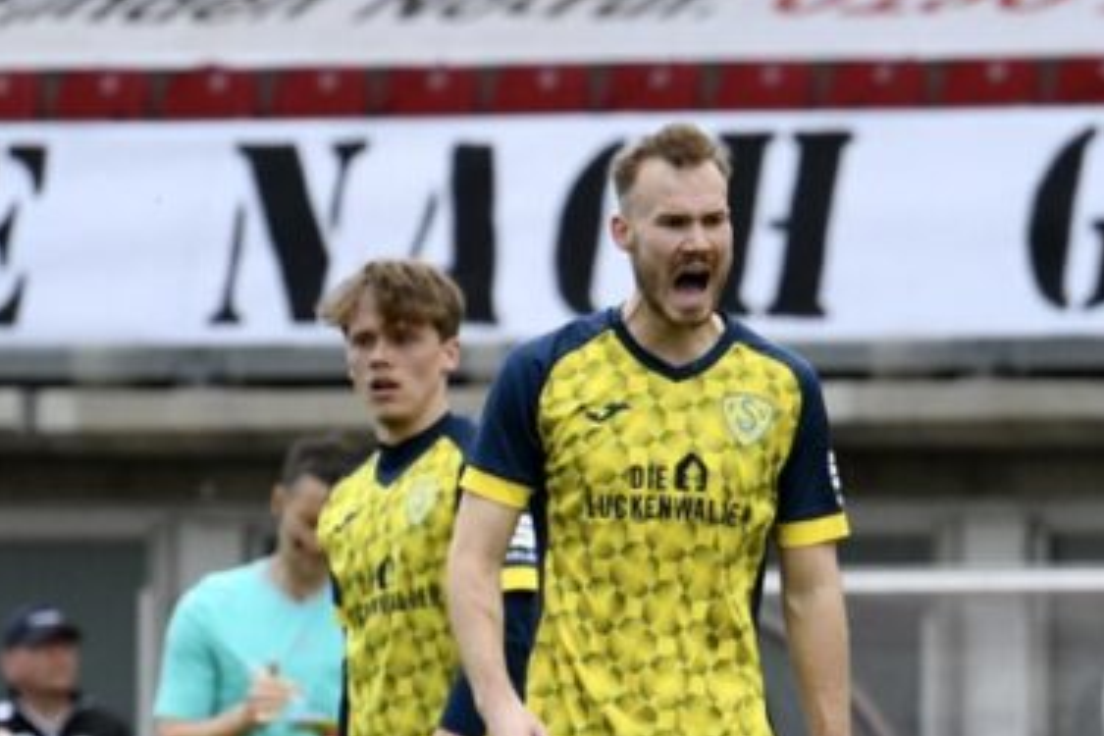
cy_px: 586
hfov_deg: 1.9
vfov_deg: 1.3
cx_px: 318
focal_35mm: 1093
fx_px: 33516
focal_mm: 400
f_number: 9
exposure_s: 1/2000
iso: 2500
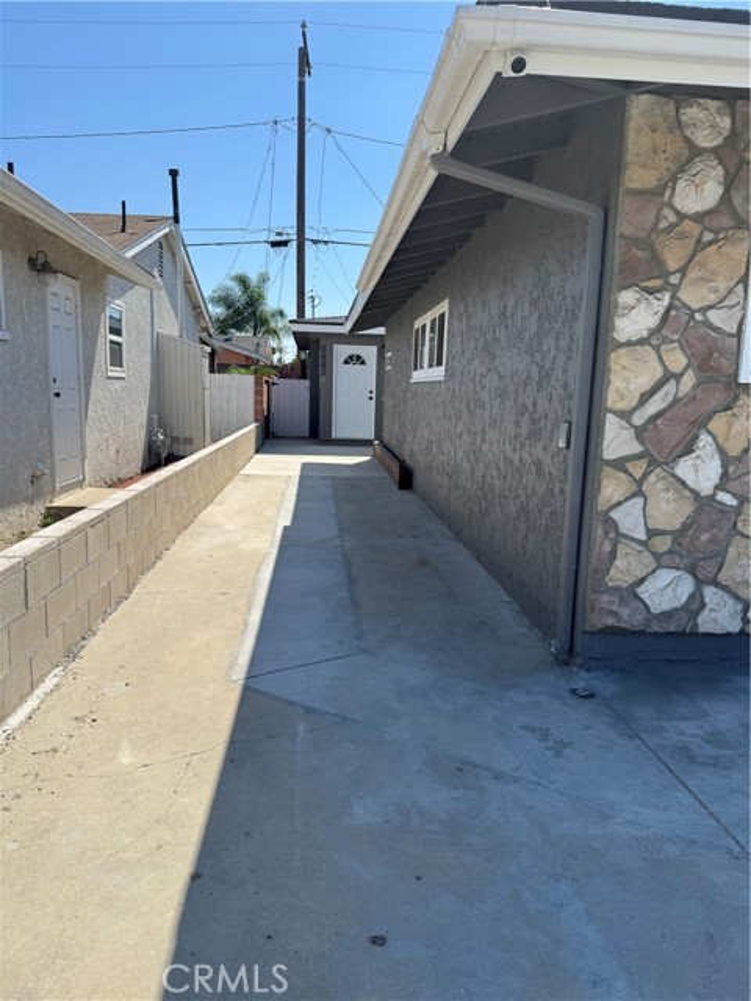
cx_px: 376
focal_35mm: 24
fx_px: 694
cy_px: 500
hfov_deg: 56.8
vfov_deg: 71.6
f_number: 1.78
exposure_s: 1/1721
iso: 80
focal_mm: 6.76
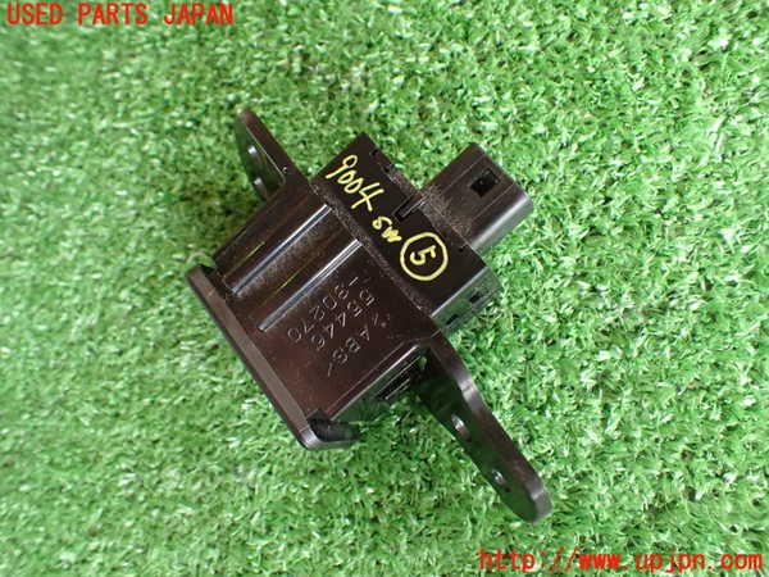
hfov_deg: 60.0
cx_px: 384
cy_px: 288
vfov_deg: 46.8
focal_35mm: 30
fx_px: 666
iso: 800
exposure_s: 1/80
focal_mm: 5.4
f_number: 2.3
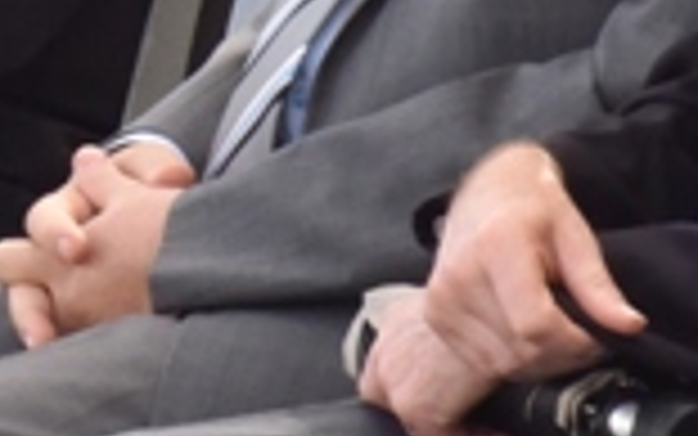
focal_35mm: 708
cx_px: -293
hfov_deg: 3.0
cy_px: -380
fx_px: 13473
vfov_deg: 1.9
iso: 1600
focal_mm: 105
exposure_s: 1/250
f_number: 22
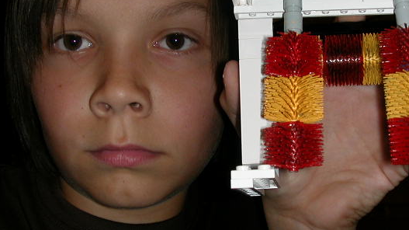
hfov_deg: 42.0
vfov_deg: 24.4
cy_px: 103
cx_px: 229
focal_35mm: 49
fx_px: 531
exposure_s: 1/59.9
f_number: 4.5
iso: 100
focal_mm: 5.6
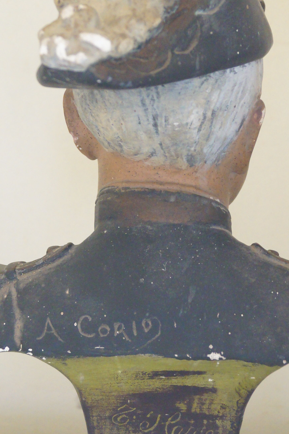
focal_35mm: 85
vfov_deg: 23.9
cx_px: 162
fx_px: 1026
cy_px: 240
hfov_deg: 16.0
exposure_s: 1/60
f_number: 4.5
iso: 2500
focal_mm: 30
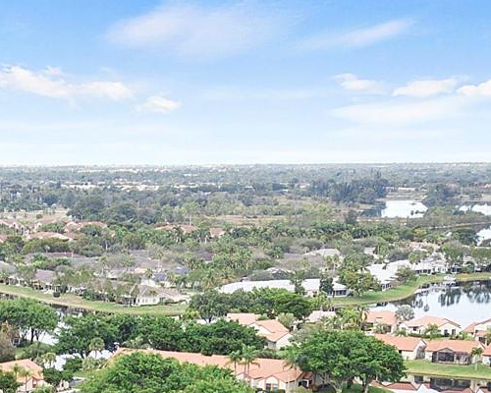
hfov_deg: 18.1
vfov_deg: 13.9
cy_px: 599
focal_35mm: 104
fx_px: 1511
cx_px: 28
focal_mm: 4.73
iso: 100
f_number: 2.2
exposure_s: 1/640
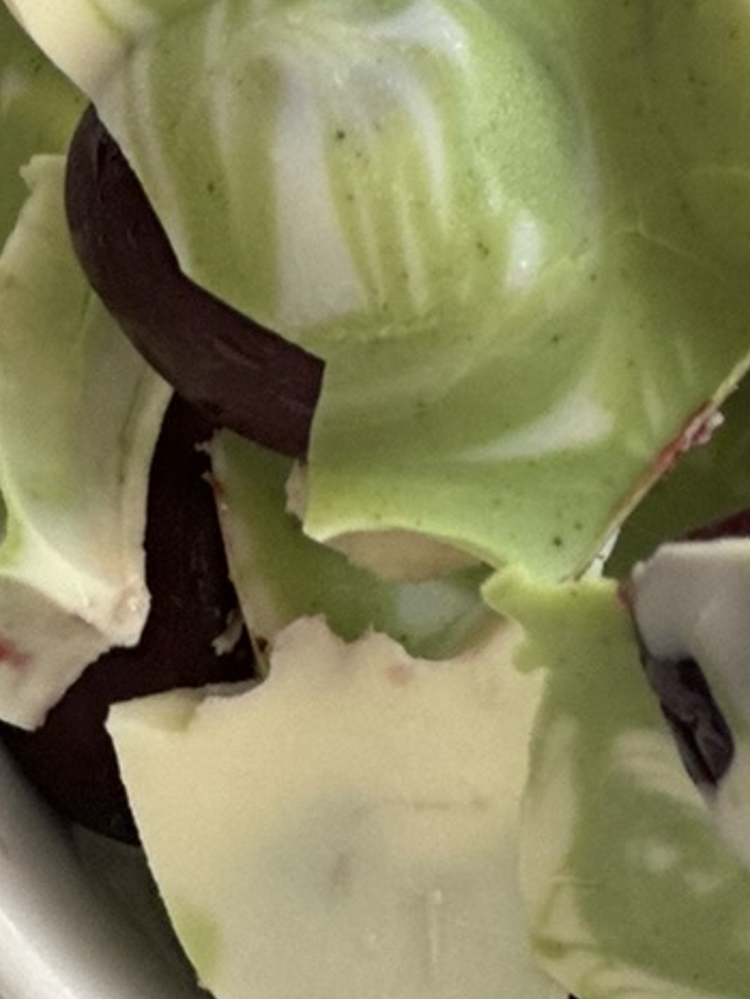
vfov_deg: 5.8
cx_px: 1416
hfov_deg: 4.3
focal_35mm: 339
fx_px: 9789
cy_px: -453
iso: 100
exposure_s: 1/121
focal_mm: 9
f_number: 2.8
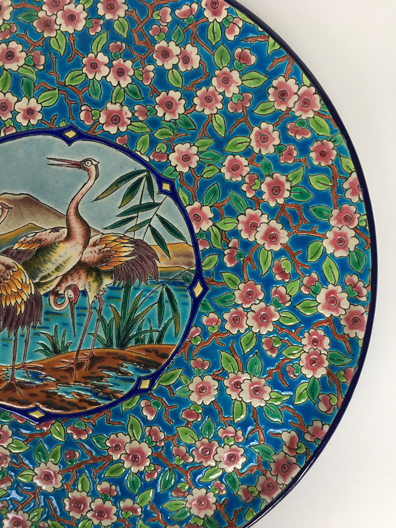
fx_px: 442
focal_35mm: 29
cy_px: 264
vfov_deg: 61.7
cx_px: 198
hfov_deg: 48.2
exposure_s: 1/17
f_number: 2.2
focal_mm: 4.15
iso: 80
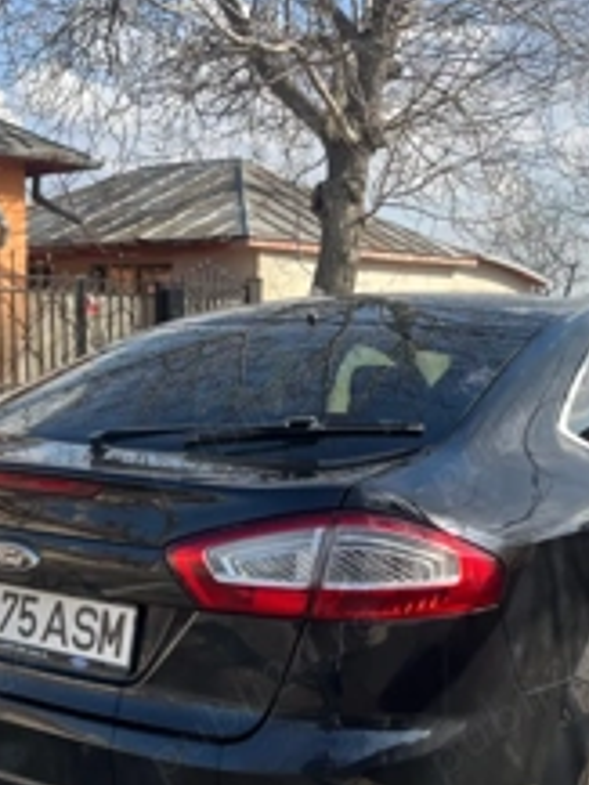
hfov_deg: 30.3
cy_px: 452
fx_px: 1088
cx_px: 336
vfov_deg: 39.5
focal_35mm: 48
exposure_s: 1/1441
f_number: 1.6
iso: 50
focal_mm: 5.1
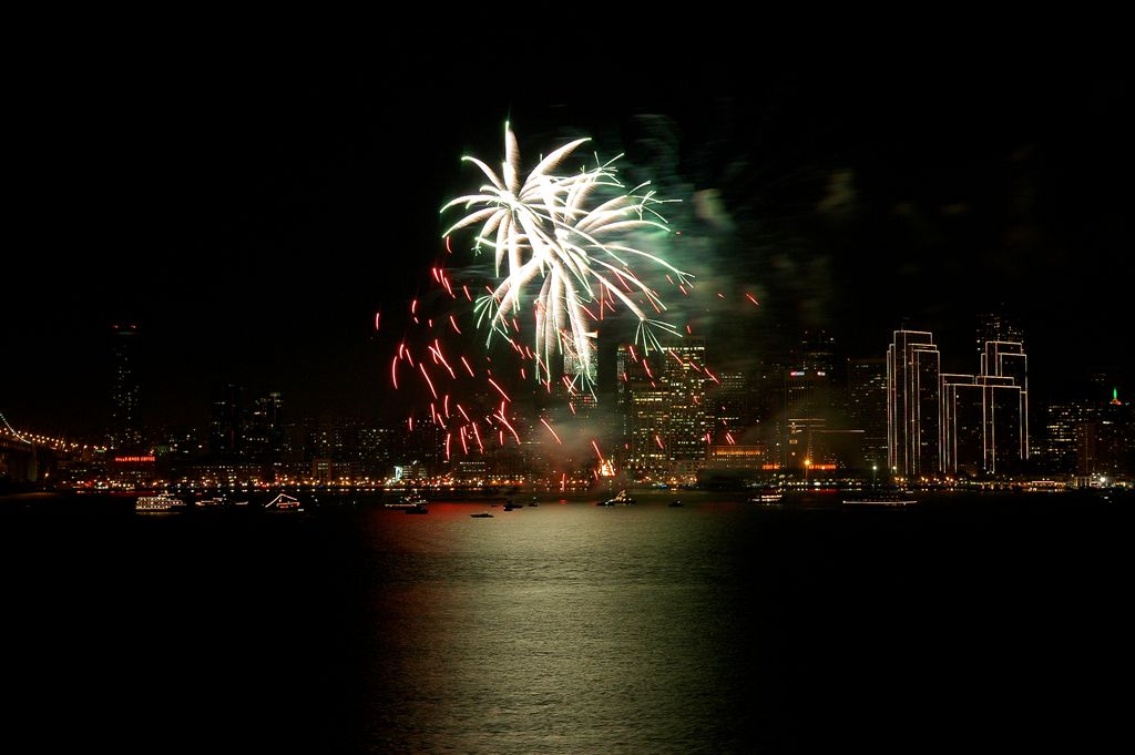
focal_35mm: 72
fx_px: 2268
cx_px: 568
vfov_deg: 18.9
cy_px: 378
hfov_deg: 28.1
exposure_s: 2.2
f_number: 10
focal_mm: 48
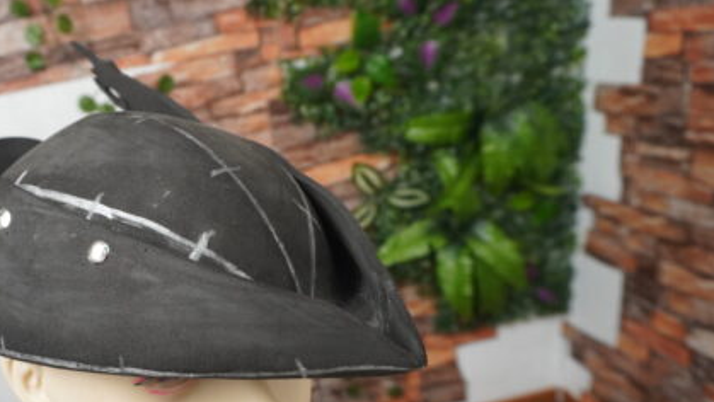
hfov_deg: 53.5
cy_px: 286
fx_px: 682
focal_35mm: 36
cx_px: 206
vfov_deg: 32.4
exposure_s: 1/160
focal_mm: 16
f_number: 4
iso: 1000
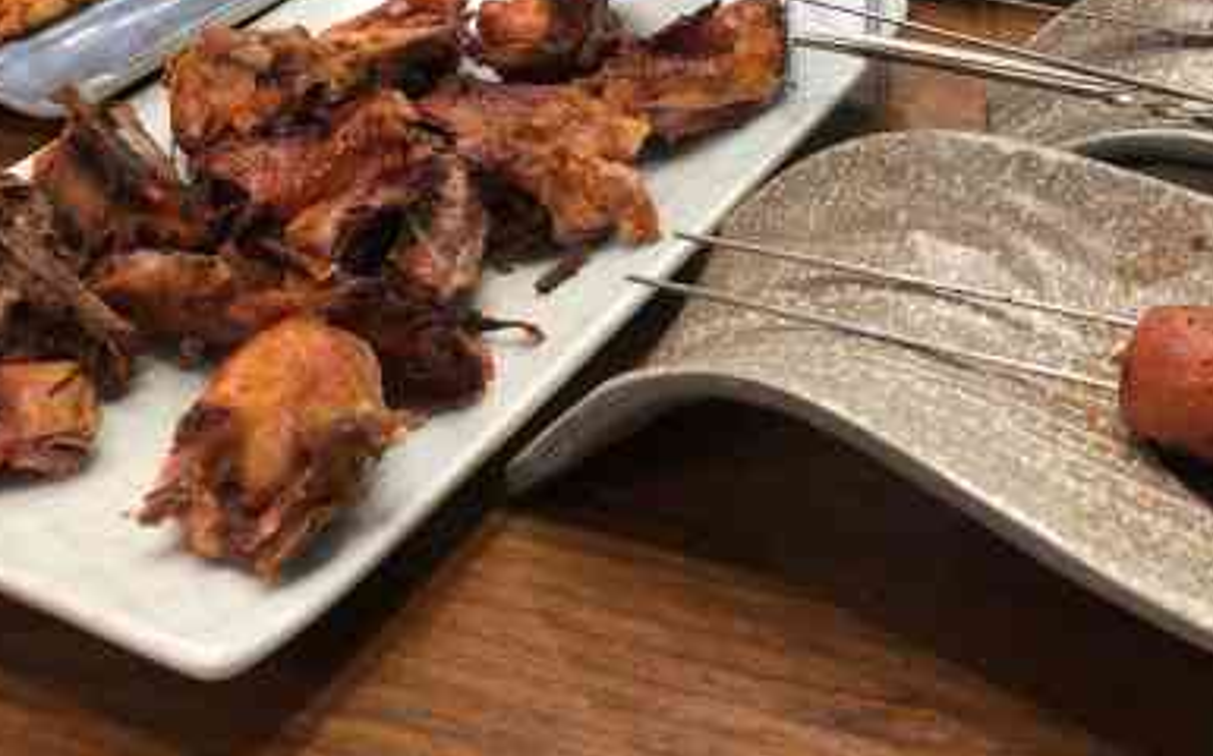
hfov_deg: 36.2
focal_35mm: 54
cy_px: 24
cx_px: 980
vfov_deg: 23.1
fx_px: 1784
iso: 40
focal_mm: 4
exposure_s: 1/20
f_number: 1.8
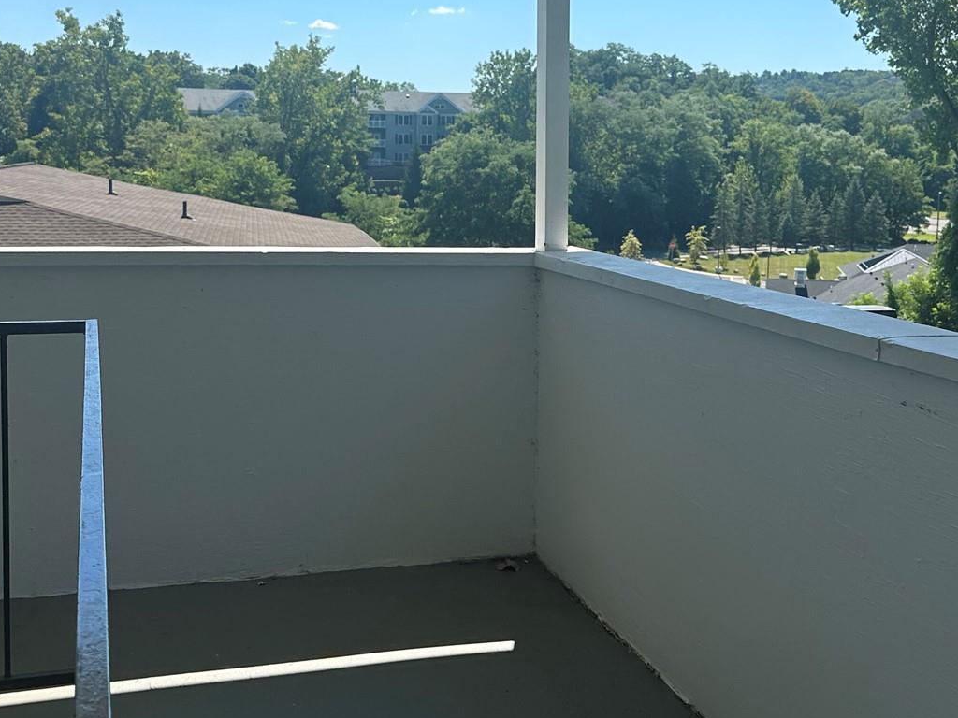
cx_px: 525
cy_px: 243
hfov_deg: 39.6
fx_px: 1328
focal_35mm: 48
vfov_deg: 30.1
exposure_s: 1/3155
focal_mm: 6.86
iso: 80
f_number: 1.78
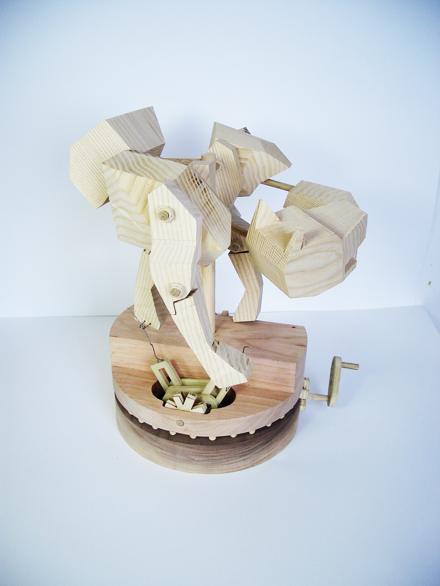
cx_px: 220
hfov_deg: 40.7
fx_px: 593
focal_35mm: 35
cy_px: 293
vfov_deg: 52.6
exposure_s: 1/250
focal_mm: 5.8
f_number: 2.6
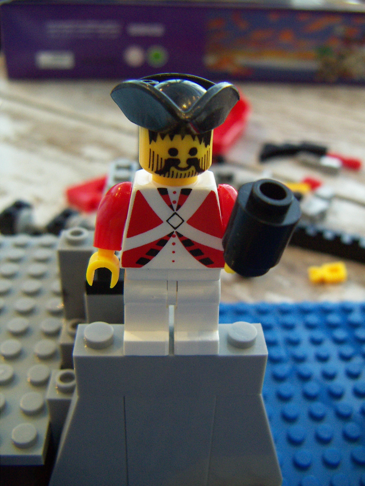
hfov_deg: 39.7
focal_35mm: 36
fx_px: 506
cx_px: 182
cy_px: 243
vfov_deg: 51.4
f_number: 2.8
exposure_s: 1/50
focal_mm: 4.7
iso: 125
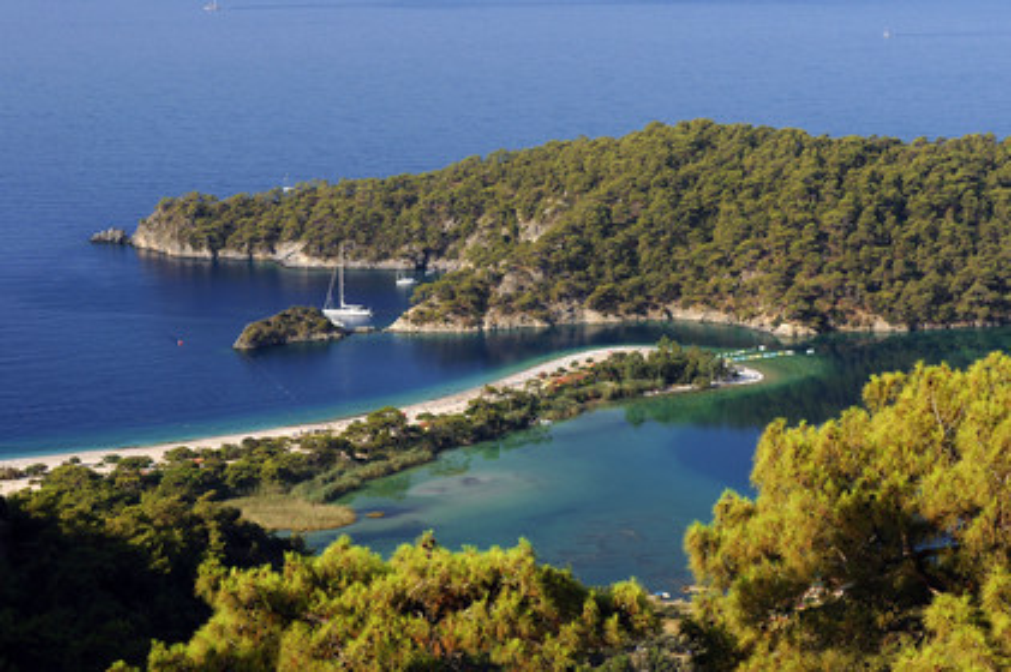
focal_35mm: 90
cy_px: 336
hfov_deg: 22.6
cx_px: 506
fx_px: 2525
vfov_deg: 15.2
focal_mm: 60
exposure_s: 1/100
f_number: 8
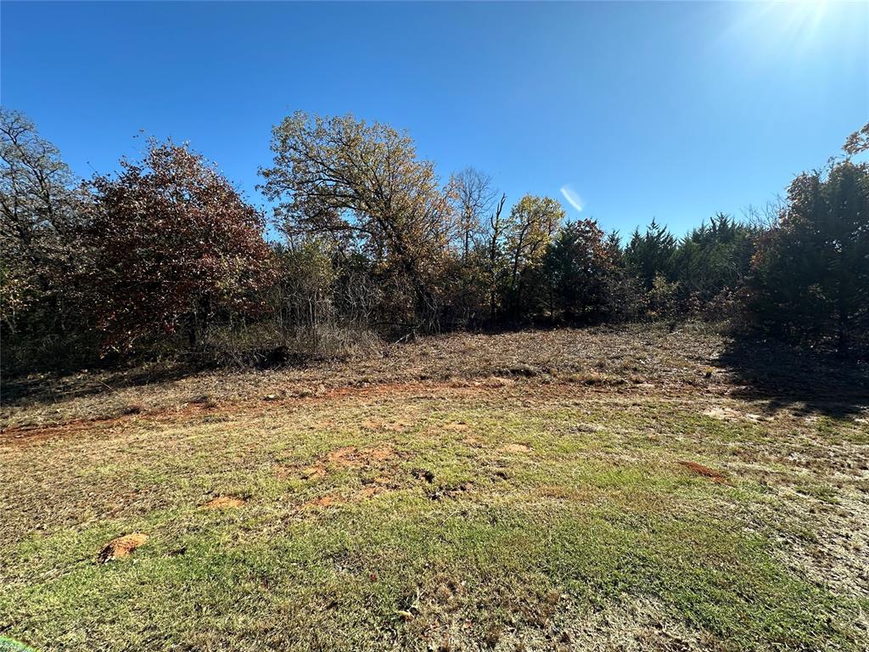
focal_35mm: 14
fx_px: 351
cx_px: 434
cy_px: 326
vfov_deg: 85.7
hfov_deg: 102.1
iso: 50
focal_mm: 2.22
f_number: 2.2
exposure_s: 1/1033
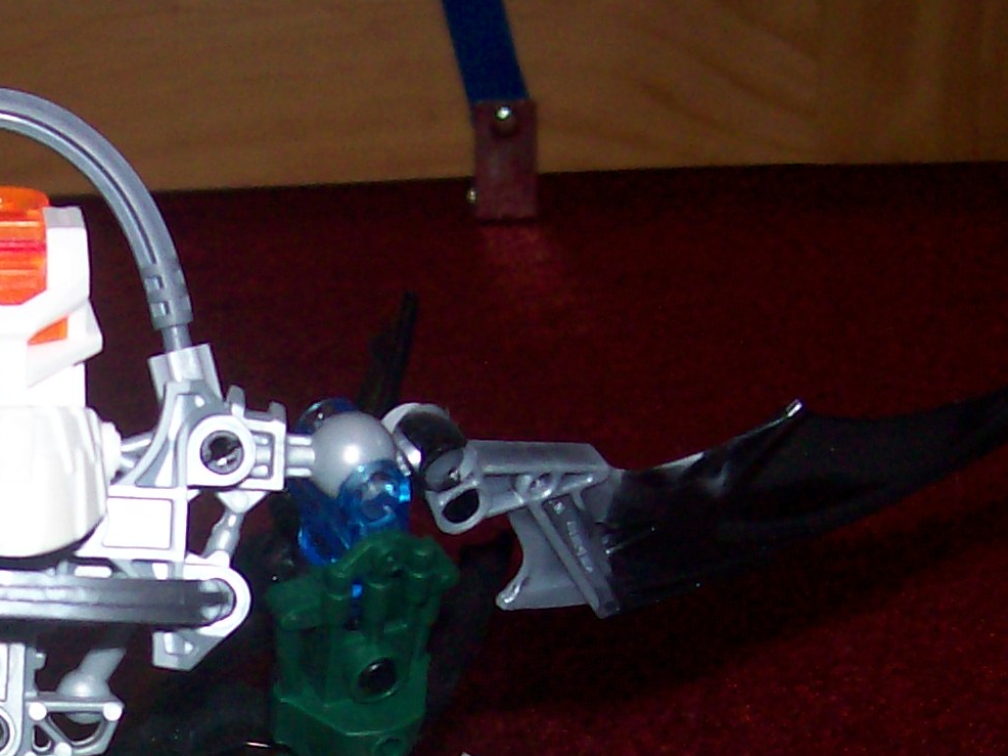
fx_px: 3028
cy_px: 822
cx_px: -71
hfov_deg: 18.3
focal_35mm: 104
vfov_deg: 13.9
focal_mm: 6
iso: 80
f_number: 2.7
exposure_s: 1/64
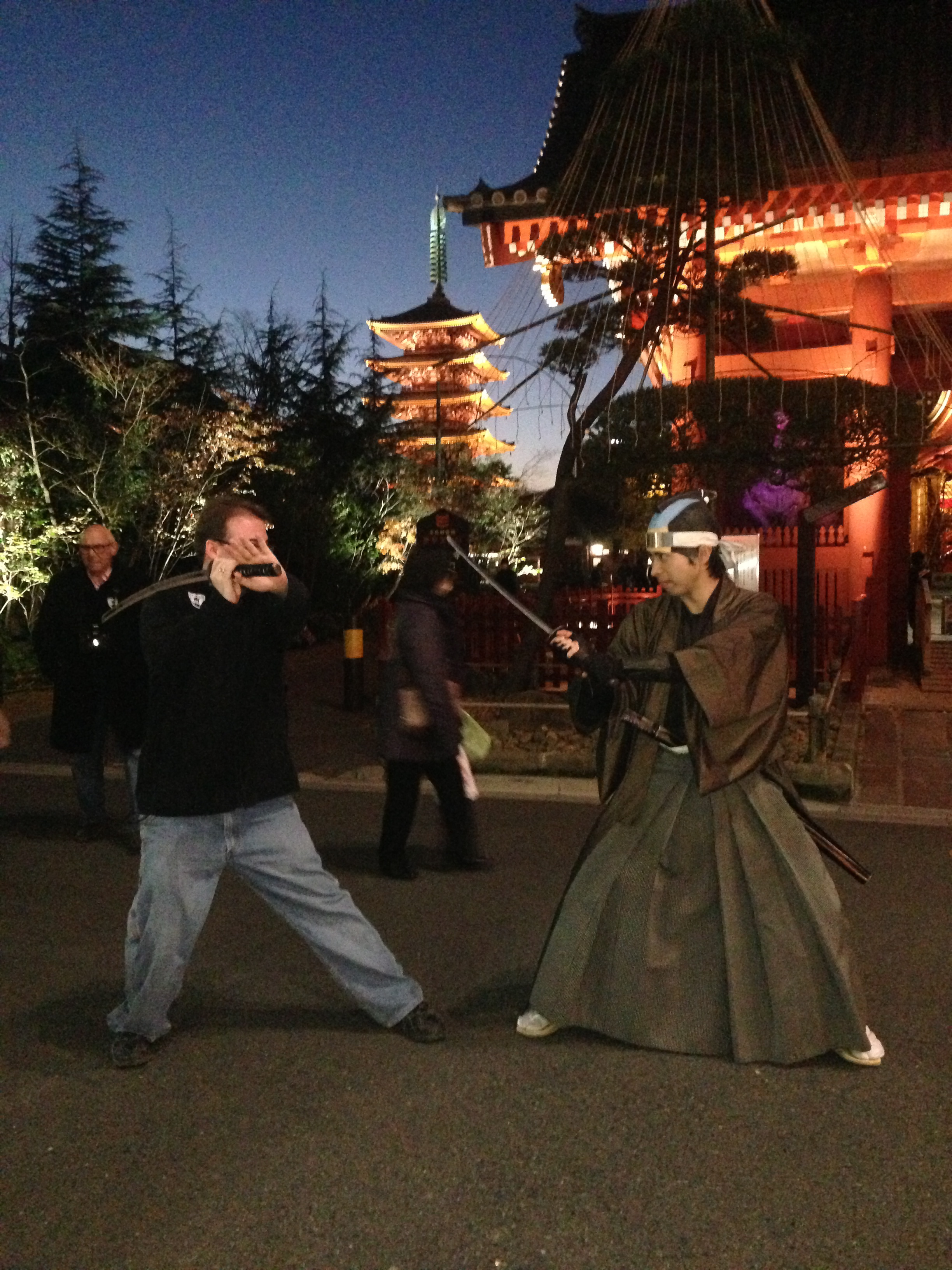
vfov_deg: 55.4
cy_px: 635
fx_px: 1210
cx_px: 476
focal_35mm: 33
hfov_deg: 42.9
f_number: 2.4
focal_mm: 4.13
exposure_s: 1/16
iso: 800
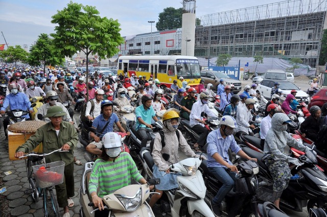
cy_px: 108
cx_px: 164
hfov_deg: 73.8
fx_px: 218
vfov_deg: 53.0
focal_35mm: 24
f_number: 6.3
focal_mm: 16
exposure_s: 1/500
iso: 200
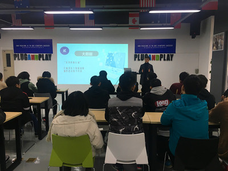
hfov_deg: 61.7
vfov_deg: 48.2
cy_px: 86
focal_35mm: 29
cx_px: 114
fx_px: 191
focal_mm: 4.15
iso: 64
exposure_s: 1/33
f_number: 2.2
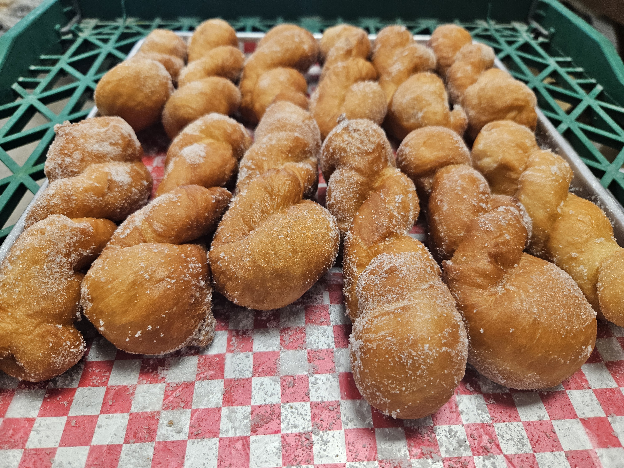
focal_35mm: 23
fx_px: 415
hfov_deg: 73.9
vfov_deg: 58.9
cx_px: 312
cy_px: 234
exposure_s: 1/120
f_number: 1.8
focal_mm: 5.4
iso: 200
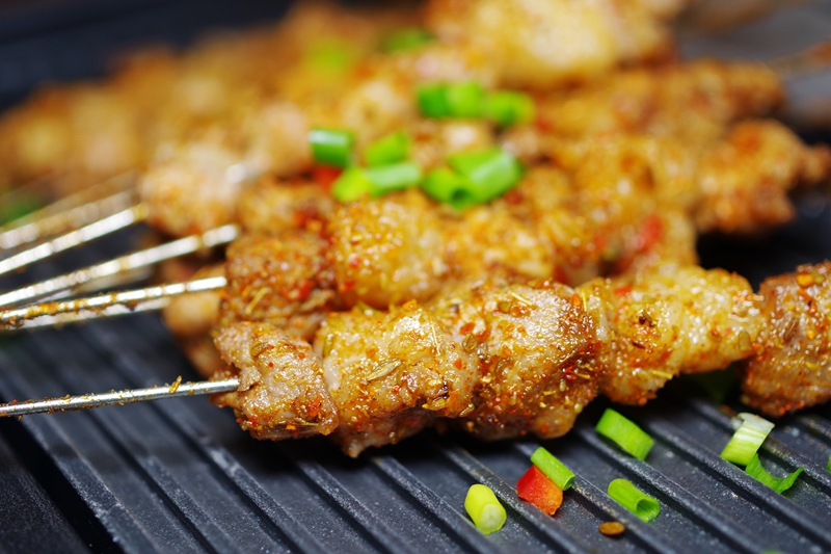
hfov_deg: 38.2
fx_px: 1200
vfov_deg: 26.0
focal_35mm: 52
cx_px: 416
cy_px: 277
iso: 100
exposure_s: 1/60
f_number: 2.8
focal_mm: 35
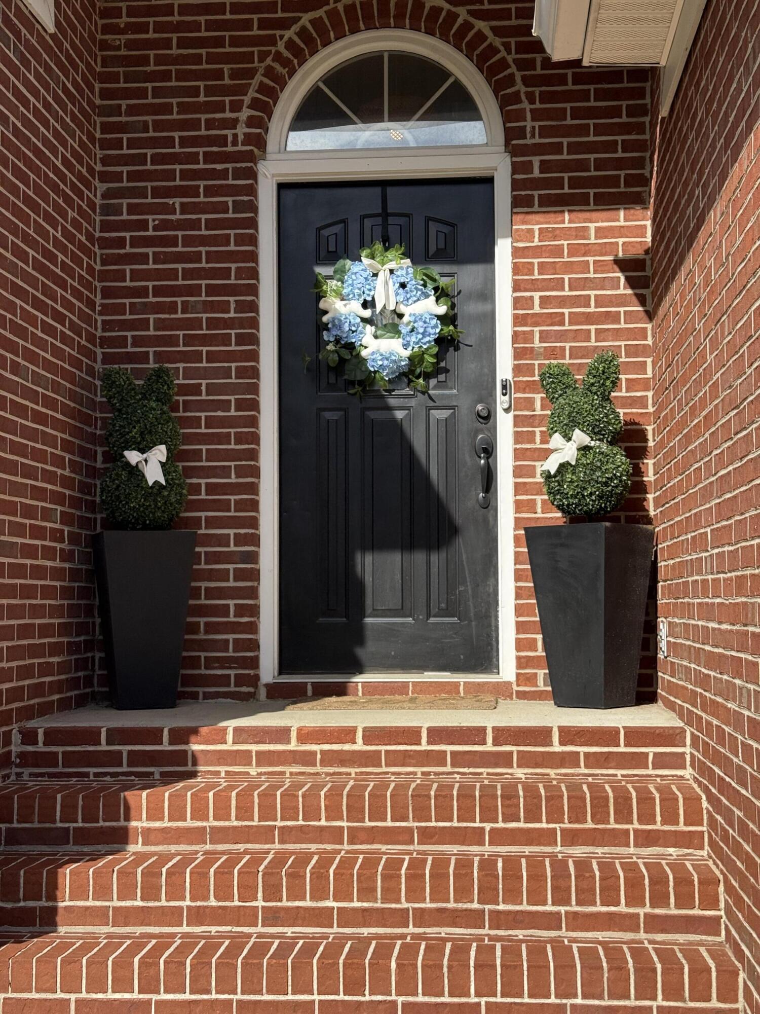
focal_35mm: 48
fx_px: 1405
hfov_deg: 30.3
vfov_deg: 39.7
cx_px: 380
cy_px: 507
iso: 80
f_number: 1.78
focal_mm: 6.76
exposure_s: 1/3534
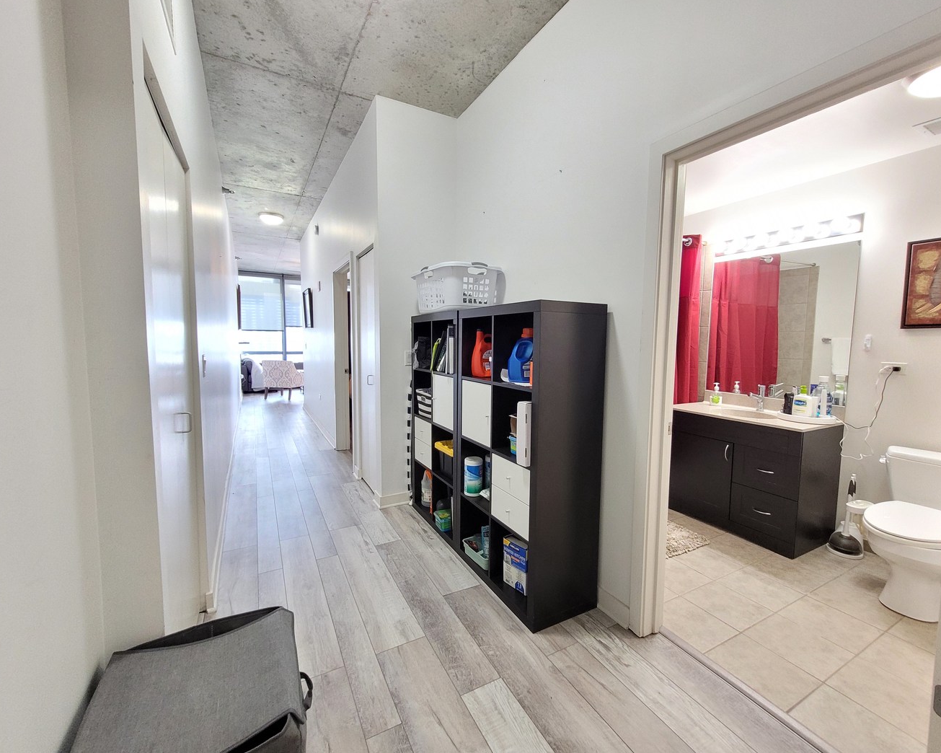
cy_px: 370
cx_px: 474
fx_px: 390
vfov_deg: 88.0
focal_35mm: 14
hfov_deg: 100.7
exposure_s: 1/30
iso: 400
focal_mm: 1.74
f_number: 2.2
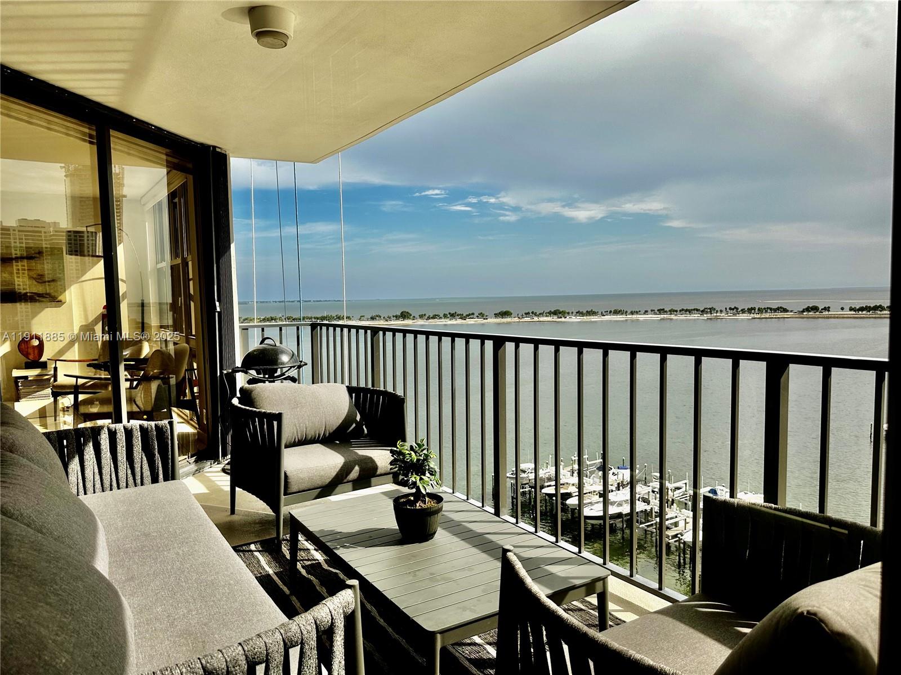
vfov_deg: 56.8
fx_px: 625
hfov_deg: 71.6
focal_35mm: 24
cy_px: 338
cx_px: 450
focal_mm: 6.86
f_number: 1.78
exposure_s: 1/2469
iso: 80
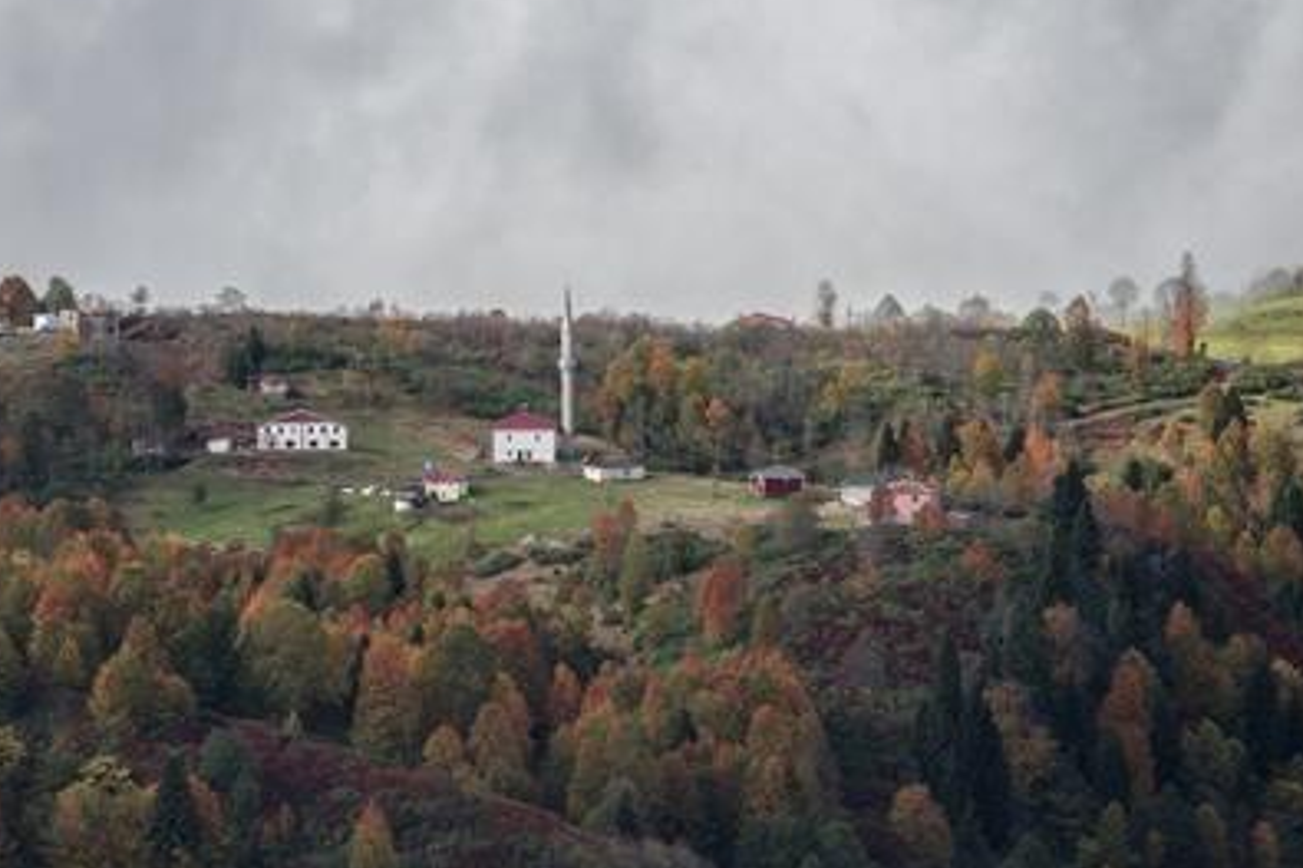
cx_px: 462
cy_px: 449
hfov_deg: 12.3
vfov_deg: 8.2
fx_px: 6042
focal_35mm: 167
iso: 125
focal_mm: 110
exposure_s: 1/250
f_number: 6.3
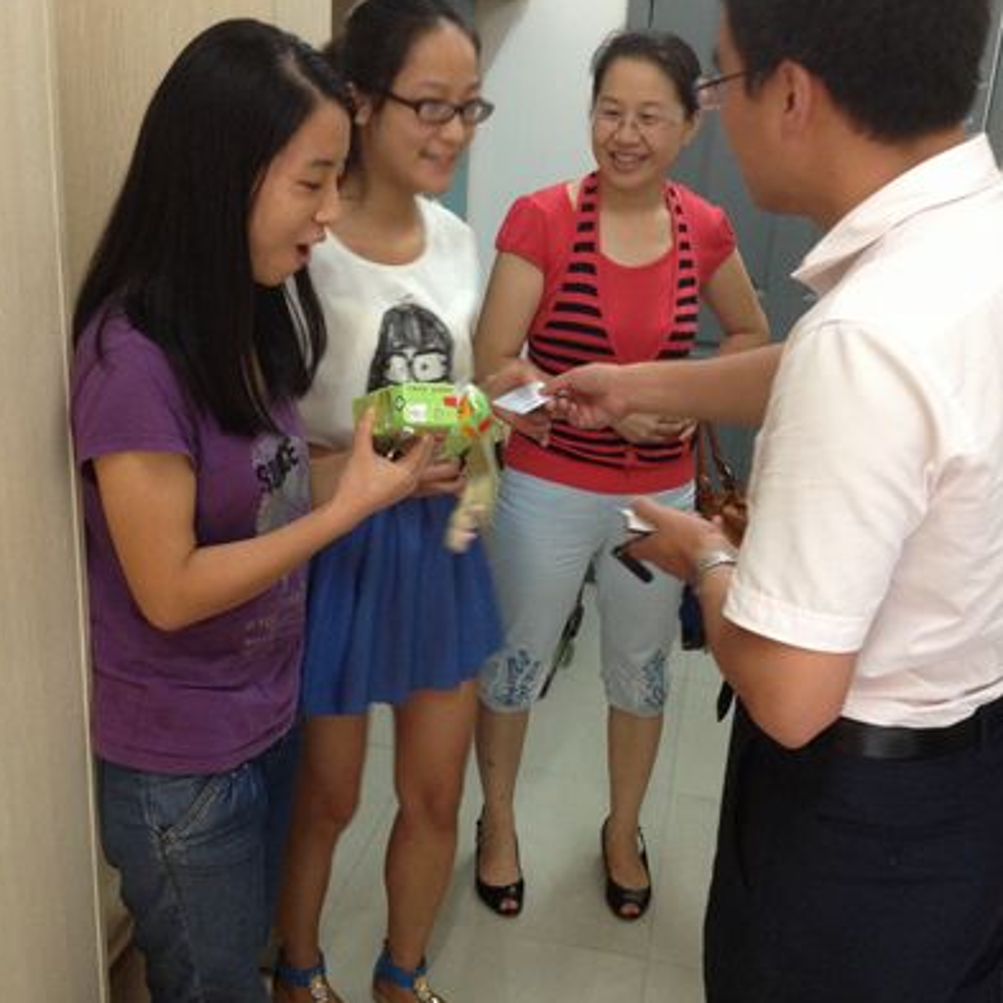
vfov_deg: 40.0
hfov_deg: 40.0
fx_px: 1377
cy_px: 545
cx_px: 495
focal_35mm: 42
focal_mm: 4.28
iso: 250
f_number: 2.4
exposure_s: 1/20
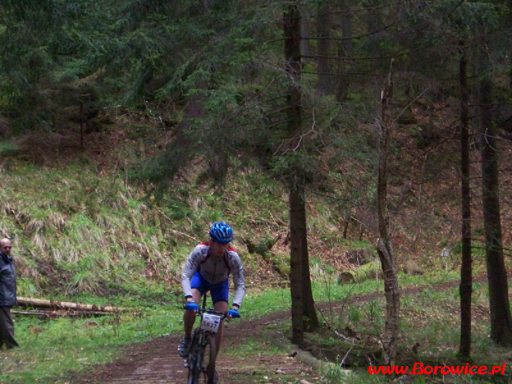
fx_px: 1731
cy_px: 192
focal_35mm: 117
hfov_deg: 16.8
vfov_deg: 12.7
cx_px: 256
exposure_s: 1/125
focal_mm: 19.2
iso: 400
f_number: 4.4
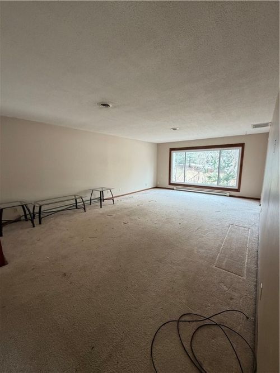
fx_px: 151
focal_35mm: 14
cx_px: 140
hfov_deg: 85.7
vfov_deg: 102.1
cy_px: 186
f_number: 2.2
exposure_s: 1/84
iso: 320
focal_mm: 2.22
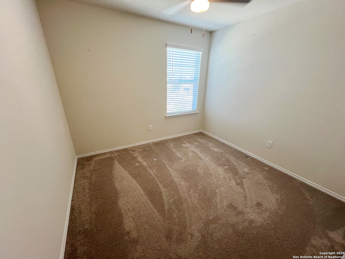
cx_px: 172
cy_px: 130
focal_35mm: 13
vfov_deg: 89.9
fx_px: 130
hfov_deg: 106.2
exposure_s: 1/60
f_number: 1.8
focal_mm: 1.57
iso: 200
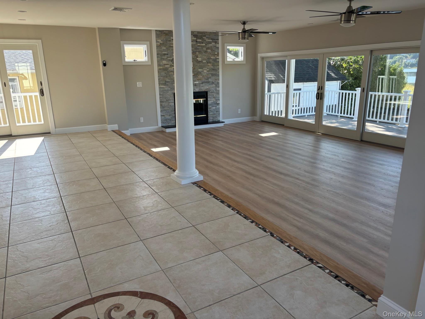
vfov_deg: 53.1
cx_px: 212
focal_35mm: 26
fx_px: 319
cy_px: 160
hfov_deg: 67.3
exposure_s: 1/256
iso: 50
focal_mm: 5.96
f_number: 1.6
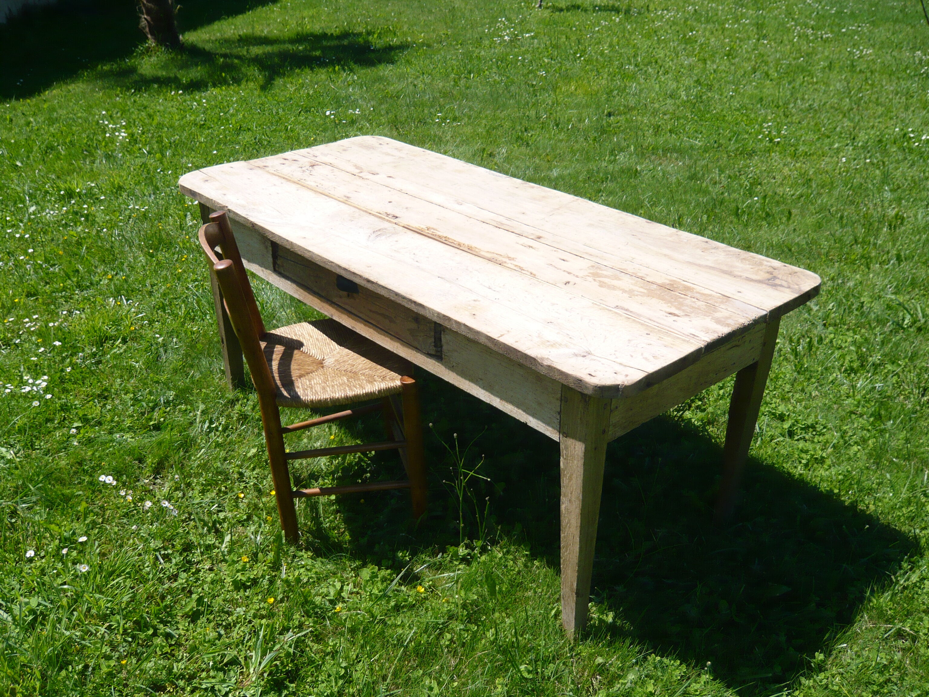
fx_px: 912
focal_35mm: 34
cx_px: 464
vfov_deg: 41.8
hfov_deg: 54.0
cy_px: 348
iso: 100
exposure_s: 1/125
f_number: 9
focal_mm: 5.5
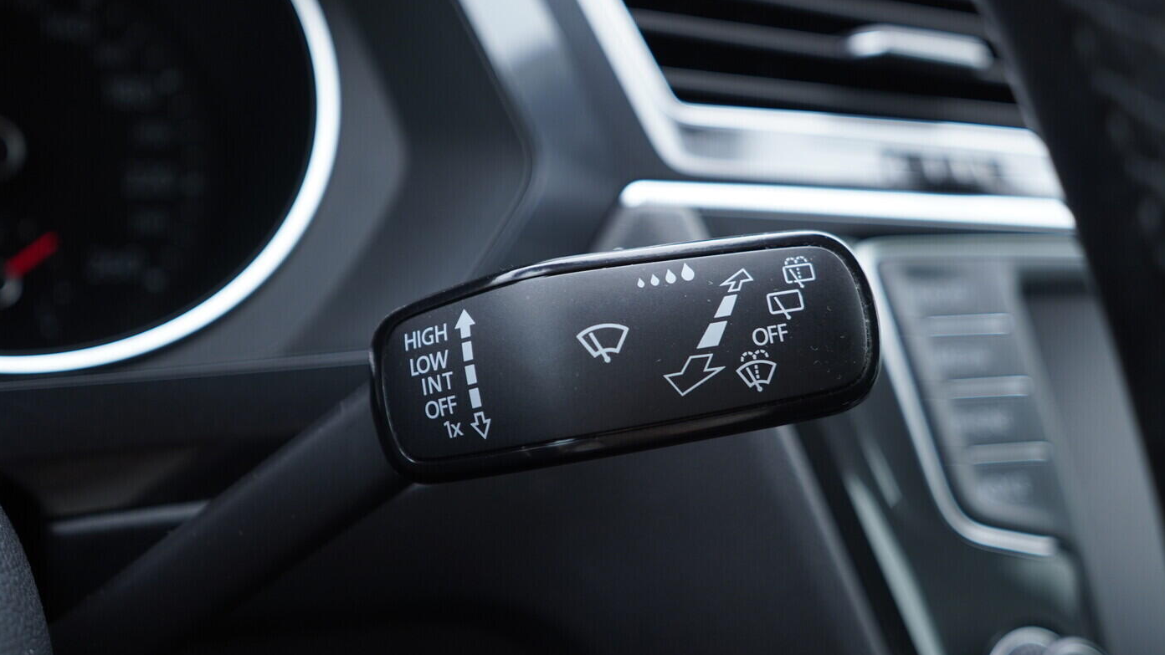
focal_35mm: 39
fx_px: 1205
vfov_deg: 30.4
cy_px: 332
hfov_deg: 51.6
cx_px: 572
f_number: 2.8
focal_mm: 24
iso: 320
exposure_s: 1/40
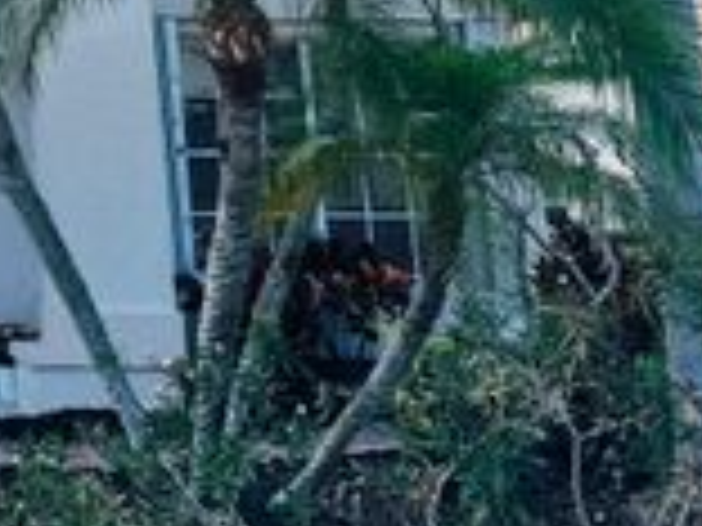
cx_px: -410
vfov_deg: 17.4
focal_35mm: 77
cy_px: -241
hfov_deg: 20.7
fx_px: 1562
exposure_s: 1/3413
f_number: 1.78
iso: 80
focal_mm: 6.76
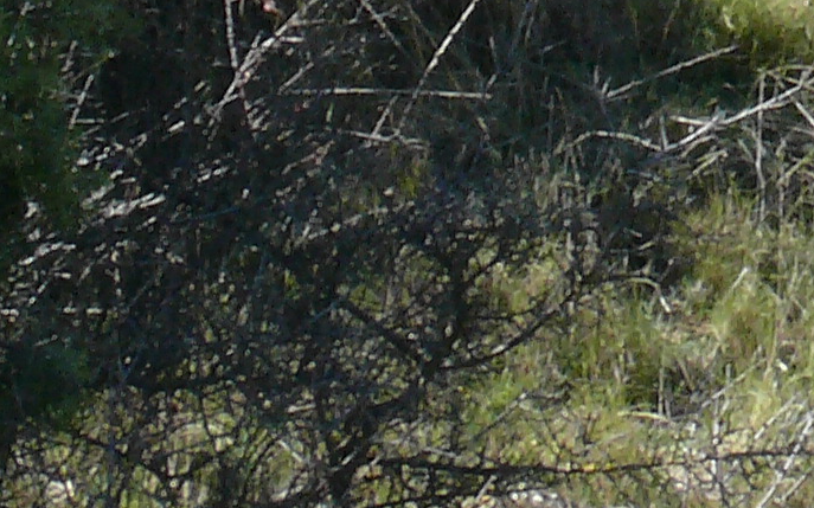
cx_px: 1512
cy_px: -780
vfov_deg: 6.3
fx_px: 4369
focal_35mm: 197
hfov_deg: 10.0
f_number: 11
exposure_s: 1/50
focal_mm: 7.4
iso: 100
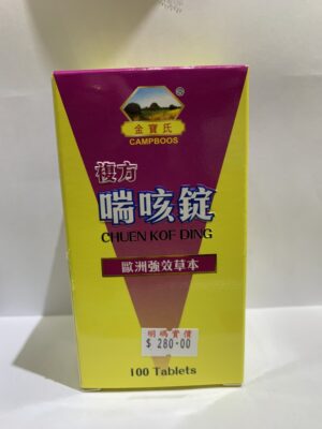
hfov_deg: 53.1
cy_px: 214
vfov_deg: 67.3
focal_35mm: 26
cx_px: 161
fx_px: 322
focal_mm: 4.25
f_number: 1.8
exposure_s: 1/121
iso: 100
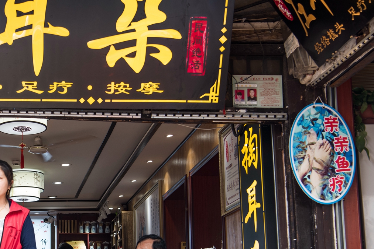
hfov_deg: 26.2
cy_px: 206
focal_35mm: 75
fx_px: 779
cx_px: 44
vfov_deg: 18.0
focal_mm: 38
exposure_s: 1/100
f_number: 4.5
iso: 320
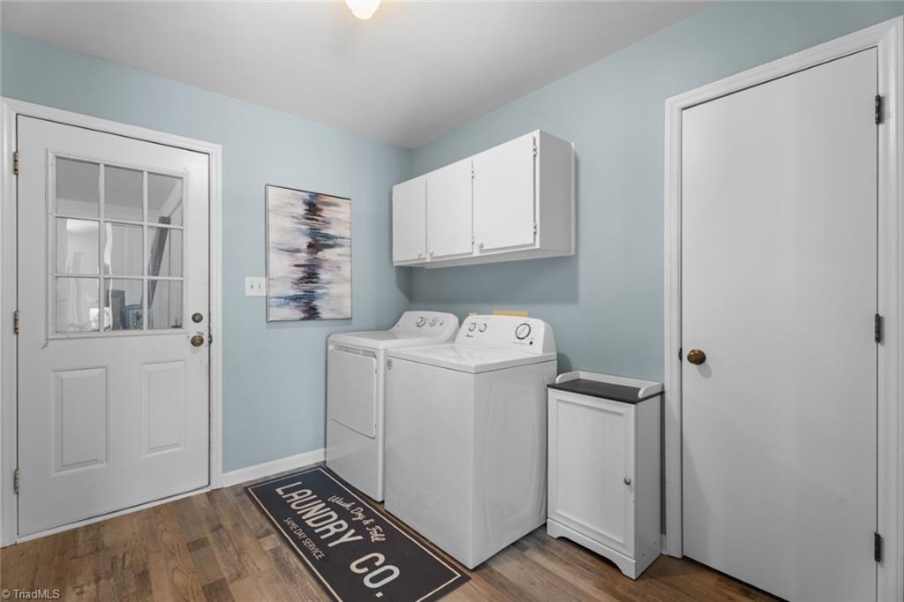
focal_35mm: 16
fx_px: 402
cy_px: 301
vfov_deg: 73.7
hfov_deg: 96.8
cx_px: 452
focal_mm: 16
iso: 320
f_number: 8
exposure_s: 1.3
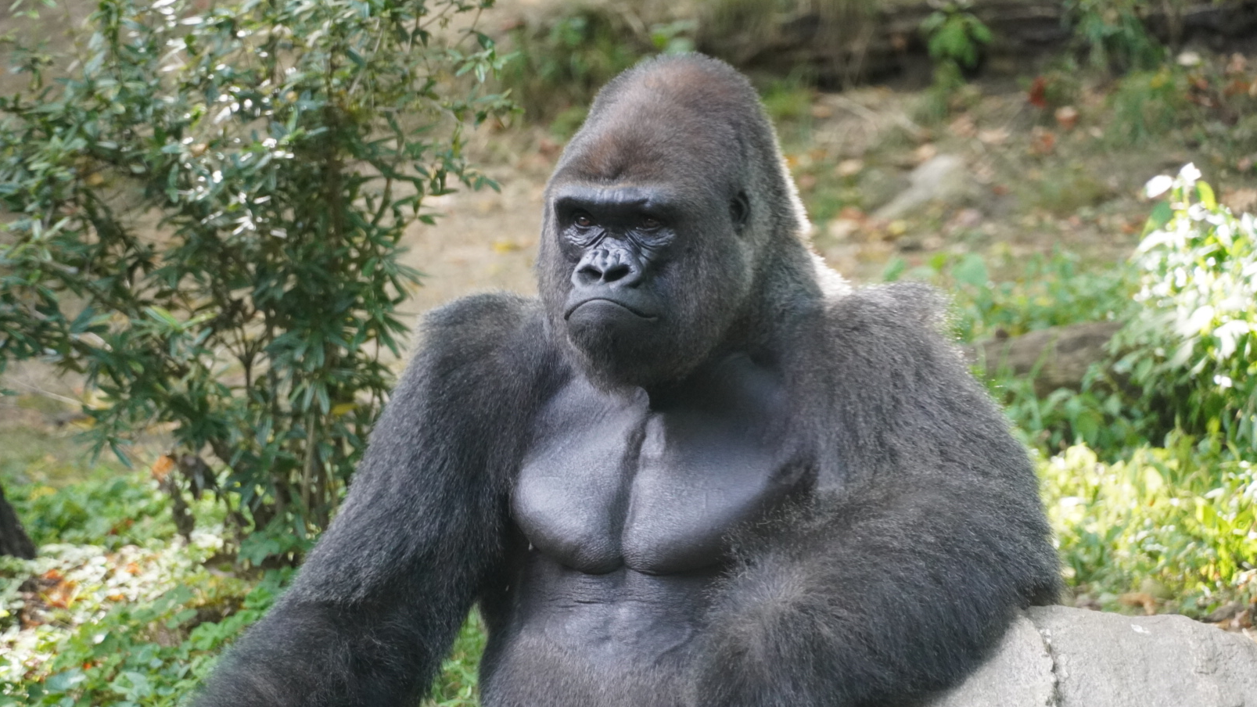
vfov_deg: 5.7
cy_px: 401
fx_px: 7117
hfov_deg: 10.1
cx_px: 630
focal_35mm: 214
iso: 3200
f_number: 5.6
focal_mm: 135
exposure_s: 1/250
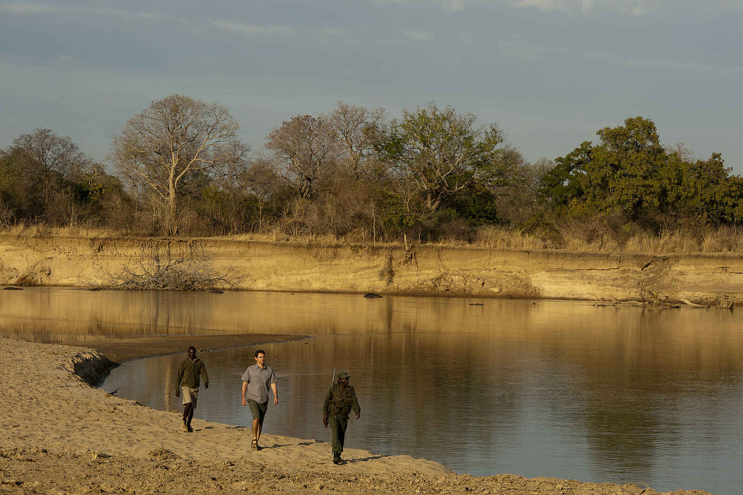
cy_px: 248
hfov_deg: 16.8
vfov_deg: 11.2
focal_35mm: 122
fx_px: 2517
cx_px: 372
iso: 640
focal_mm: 122
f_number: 11
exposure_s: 1/500
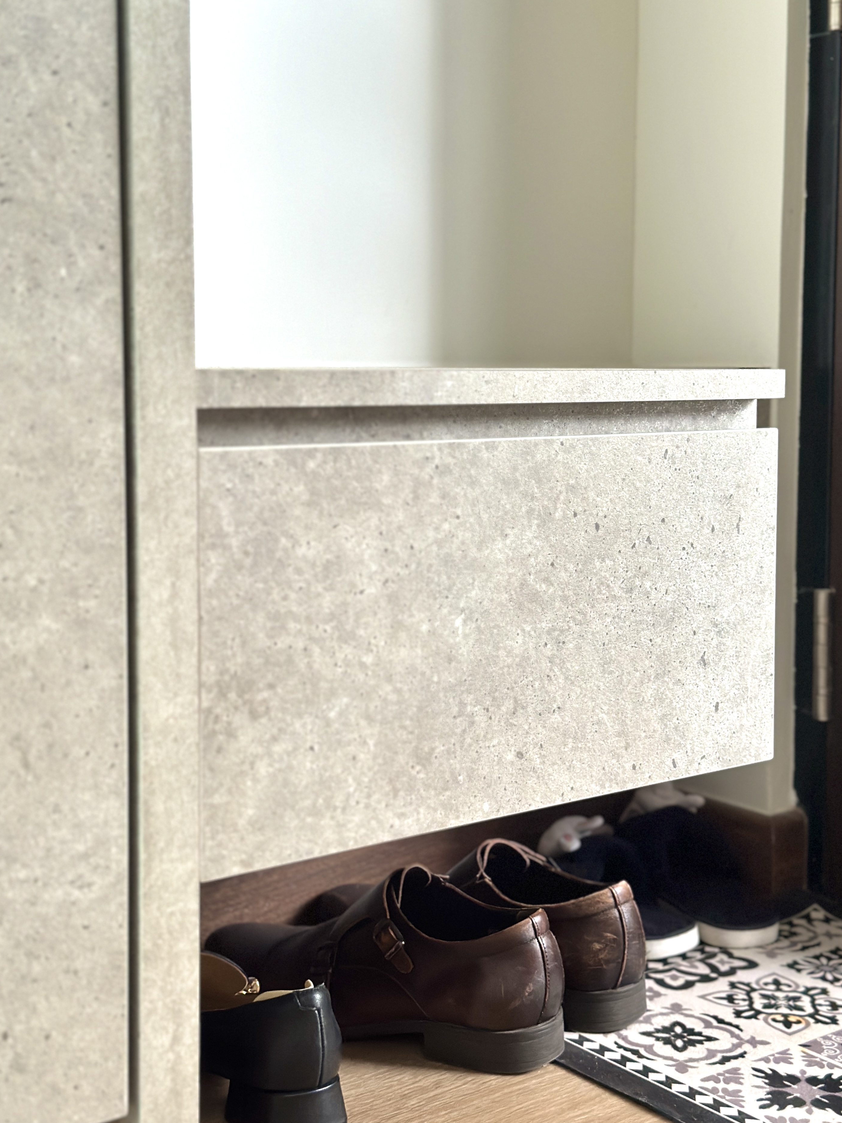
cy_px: 576
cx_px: 446
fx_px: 1654
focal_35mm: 51
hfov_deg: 28.6
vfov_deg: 37.5
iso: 250
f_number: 1.78
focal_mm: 6.86
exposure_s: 1/60
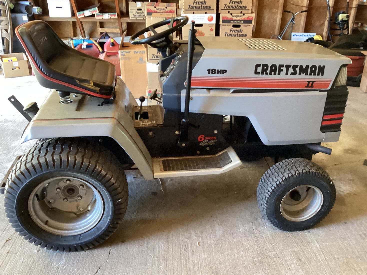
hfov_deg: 56.8
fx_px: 339
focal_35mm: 32
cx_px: 185
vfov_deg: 44.1
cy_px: 135
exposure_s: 1/50
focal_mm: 3.3
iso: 320
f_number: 2.4
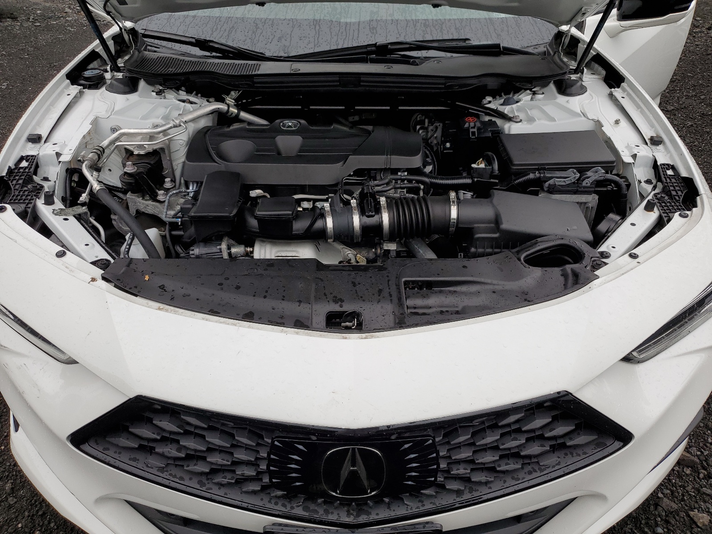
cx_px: 356
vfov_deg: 53.1
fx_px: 535
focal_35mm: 26
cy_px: 267
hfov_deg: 67.3
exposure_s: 1/294
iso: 50
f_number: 1.5
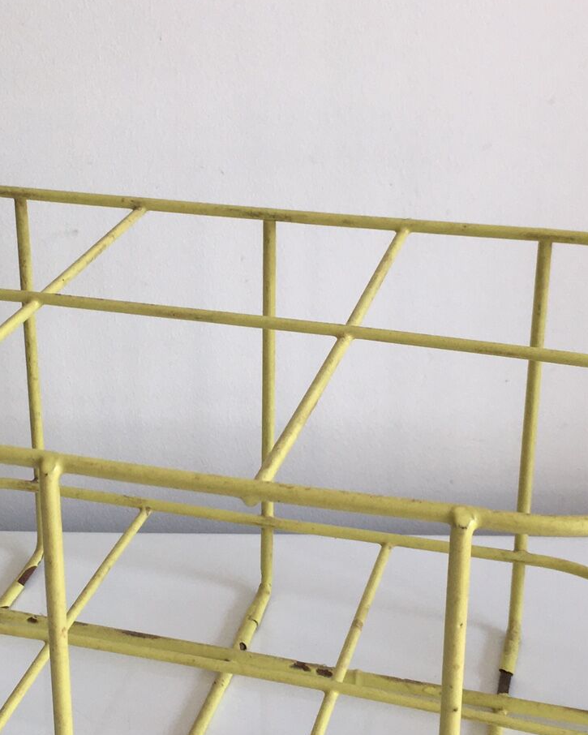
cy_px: 328
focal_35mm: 63
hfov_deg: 24.1
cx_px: 197
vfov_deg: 30.0
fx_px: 1370
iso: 40
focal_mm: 4.15
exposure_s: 1/100
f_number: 2.2
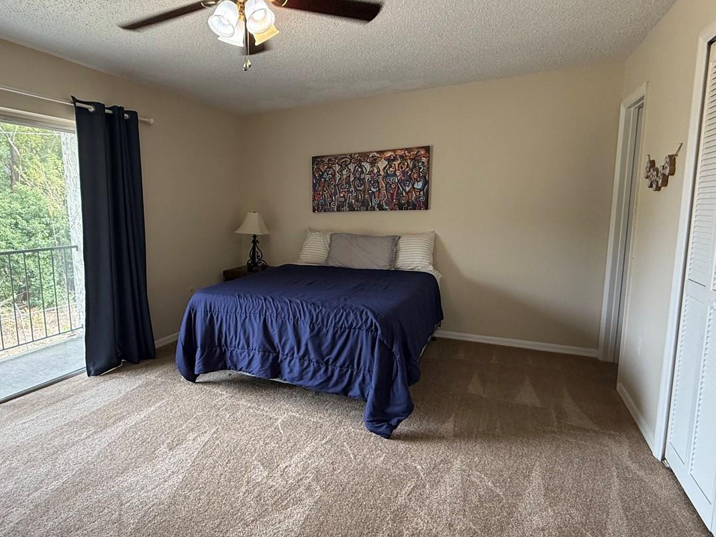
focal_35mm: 21
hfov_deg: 77.5
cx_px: 266
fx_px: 434
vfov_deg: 63.4
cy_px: 266
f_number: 2.2
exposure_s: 1/99
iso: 200
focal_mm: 2.22
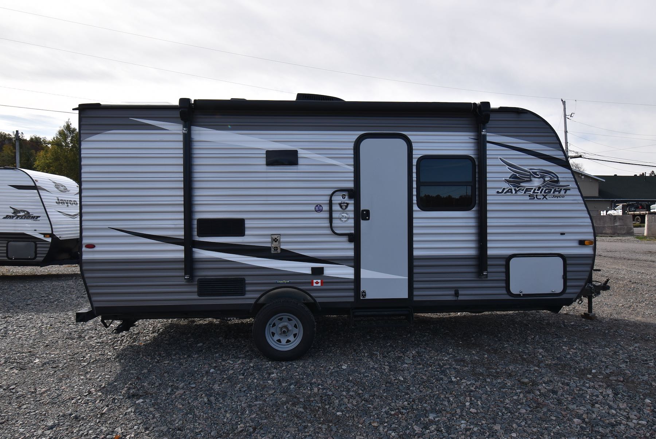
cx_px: 328
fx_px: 410
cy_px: 220
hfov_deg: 77.3
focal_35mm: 22
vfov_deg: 56.3
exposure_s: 1/320
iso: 200
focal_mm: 15
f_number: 9
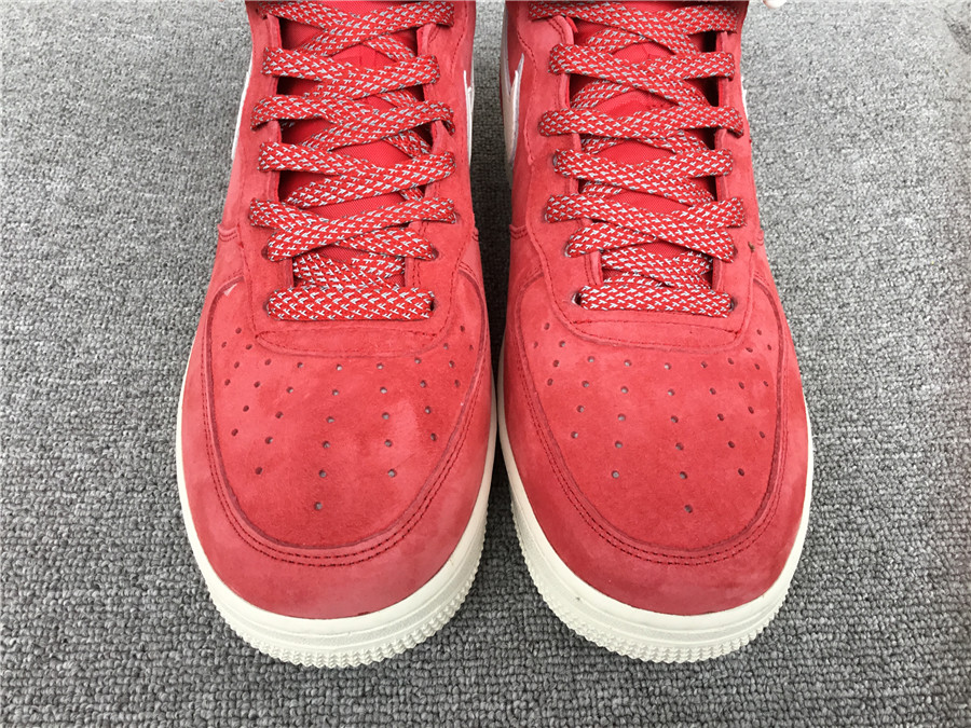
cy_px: 364
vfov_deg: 45.4
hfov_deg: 58.4
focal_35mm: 31
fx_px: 870
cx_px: 486
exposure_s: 1/100
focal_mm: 3.3
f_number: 2.4
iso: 50
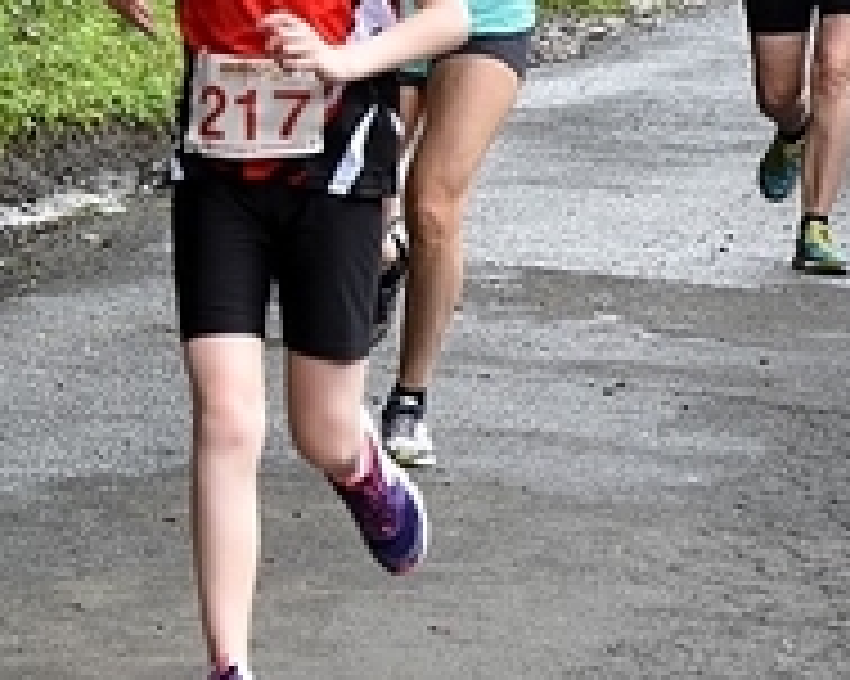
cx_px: -387
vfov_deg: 3.3
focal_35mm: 468
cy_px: 171
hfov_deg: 4.1
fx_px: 11780
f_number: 5.6
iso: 1000
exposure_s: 1/500
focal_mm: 105
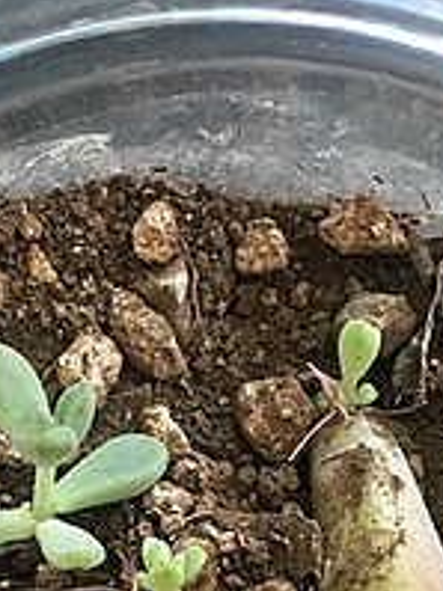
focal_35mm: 70
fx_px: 1196
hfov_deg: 21.0
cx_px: 214
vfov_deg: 26.3
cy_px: 594
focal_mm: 4.15
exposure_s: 1/24
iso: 200
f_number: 2.2
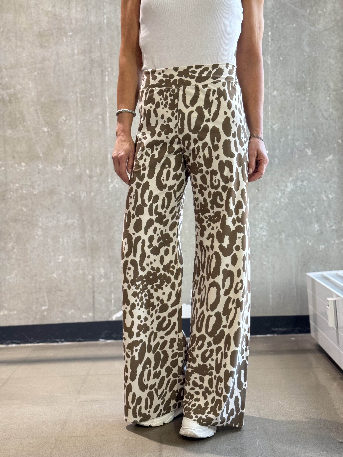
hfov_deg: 30.3
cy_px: 228
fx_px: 634
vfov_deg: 39.7
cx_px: 172
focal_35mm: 48
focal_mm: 6.76
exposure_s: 1/100
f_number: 1.78
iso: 160
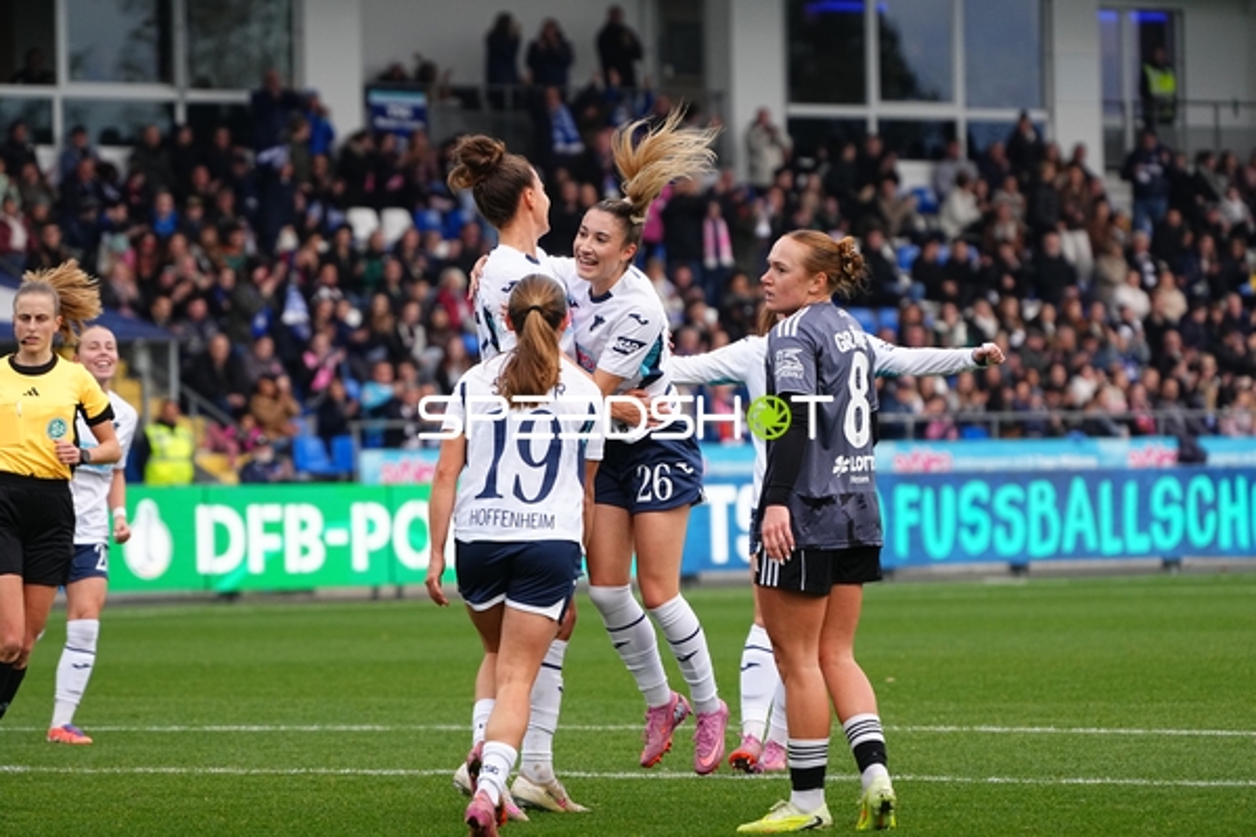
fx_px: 8373
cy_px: 418
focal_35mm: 240
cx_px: 628
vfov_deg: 5.7
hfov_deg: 8.6
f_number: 5.6
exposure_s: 1/1600
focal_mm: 240
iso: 2000
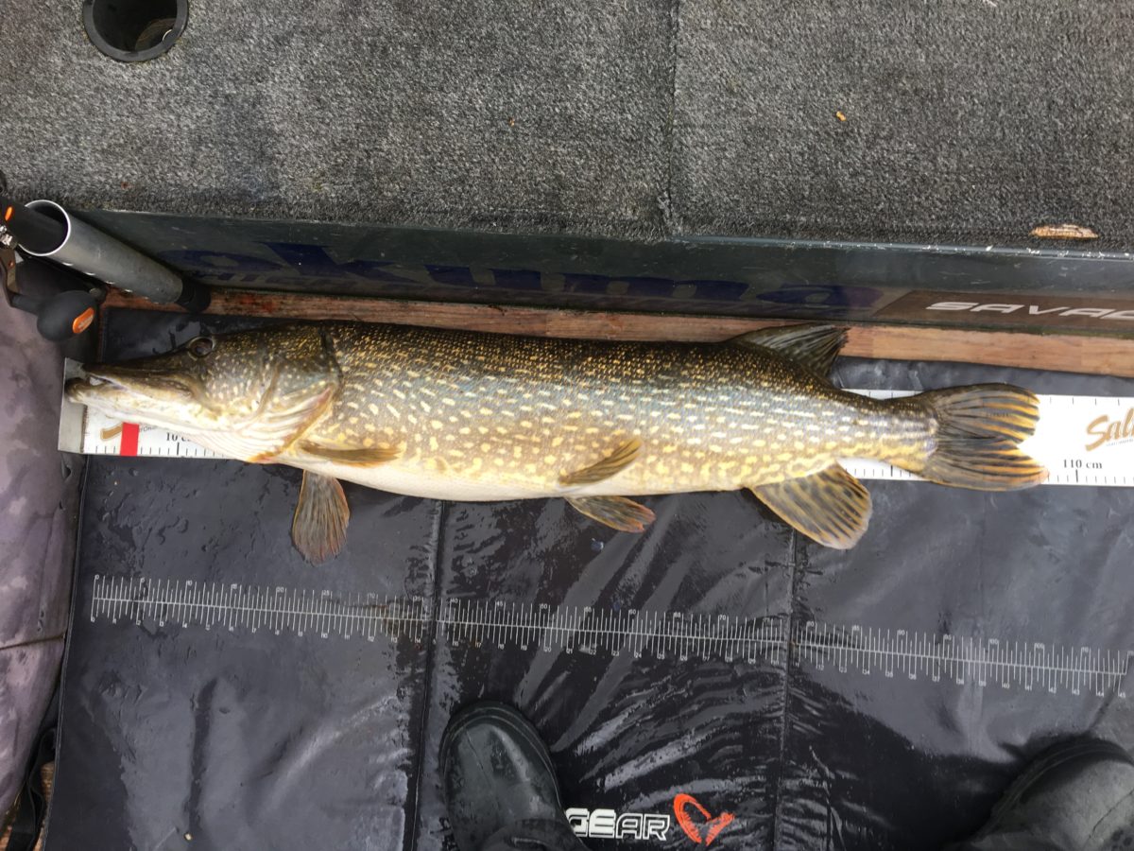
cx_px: 567
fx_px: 950
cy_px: 426
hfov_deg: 61.7
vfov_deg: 48.2
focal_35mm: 29
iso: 25
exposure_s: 1/119
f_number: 2.2
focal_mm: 4.15
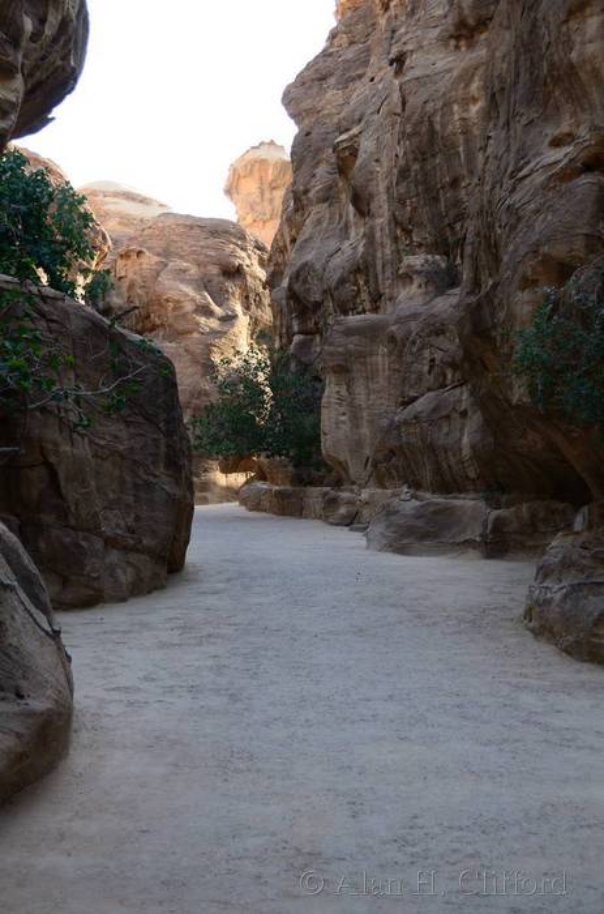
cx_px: 302
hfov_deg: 27.9
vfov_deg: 41.2
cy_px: 457
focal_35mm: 48
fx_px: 1215
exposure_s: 1/100
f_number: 4.2
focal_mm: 32
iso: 125
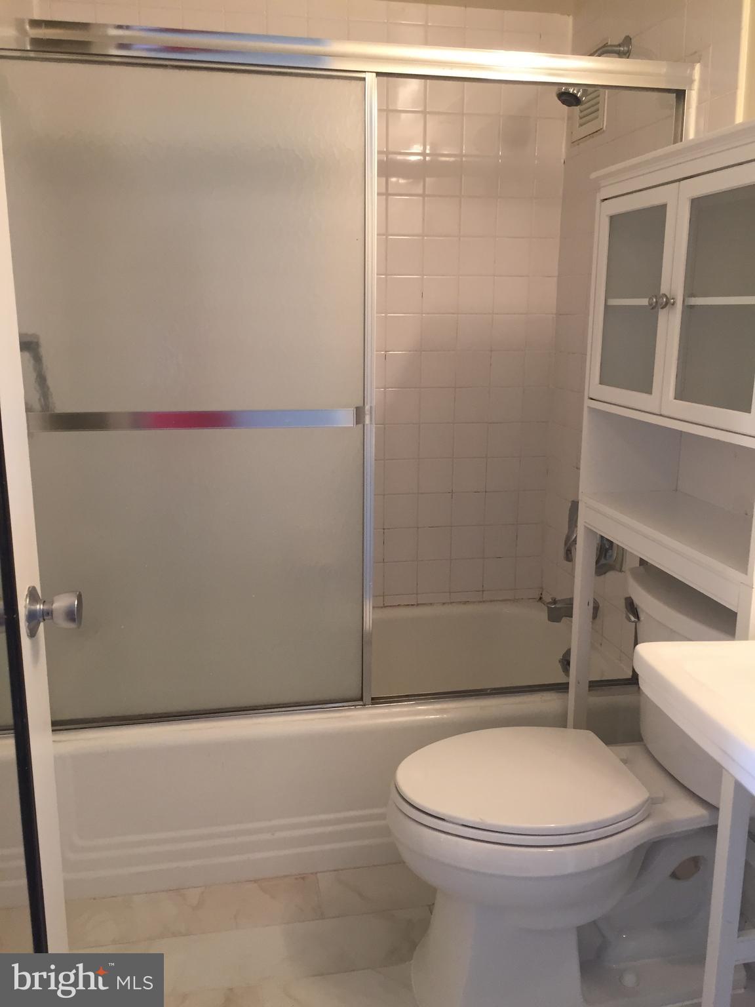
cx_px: 378
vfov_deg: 61.7
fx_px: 843
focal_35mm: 29
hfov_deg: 48.2
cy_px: 504
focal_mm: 4.15
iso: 80
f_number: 2.2
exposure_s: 1/30
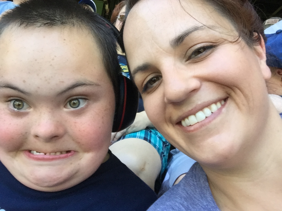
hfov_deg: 58.4
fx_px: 253
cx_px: 141
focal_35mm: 31
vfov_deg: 45.4
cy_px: 106
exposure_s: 1/120
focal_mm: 2.65
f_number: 2.2
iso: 50
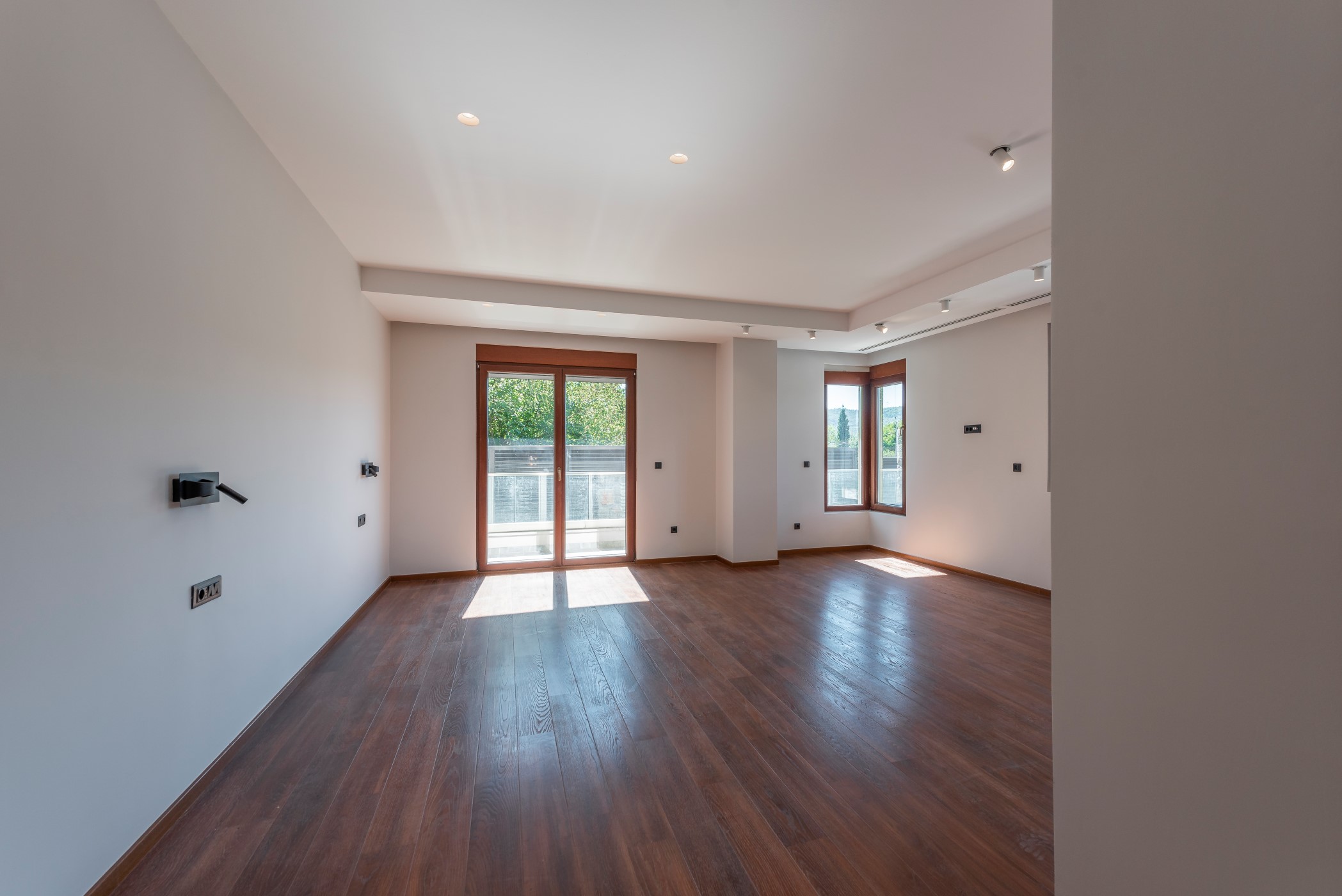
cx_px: 671
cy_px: 448
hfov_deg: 104.2
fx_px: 522
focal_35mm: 14
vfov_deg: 81.3
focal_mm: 14
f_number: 5
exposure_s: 1/60
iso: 64
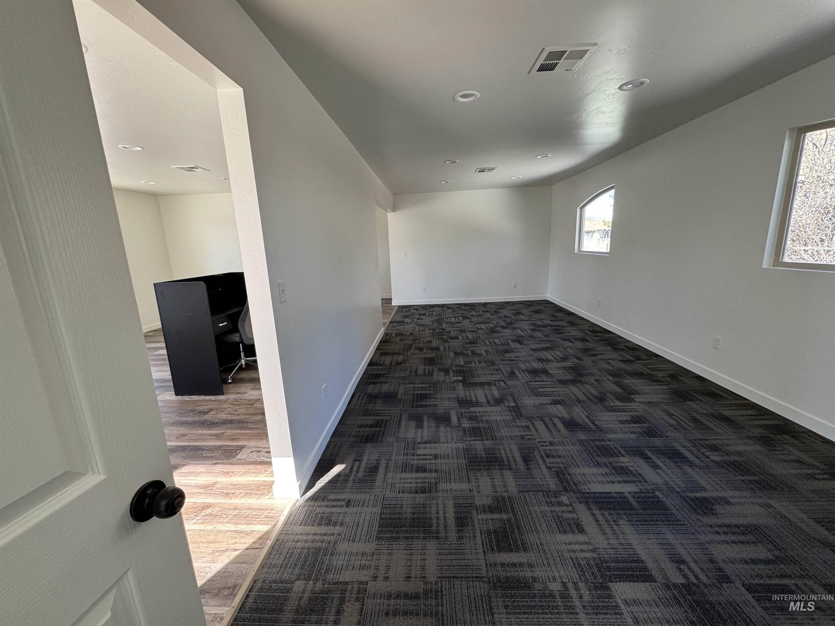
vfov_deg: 85.7
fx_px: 338
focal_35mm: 14
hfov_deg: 102.1
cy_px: 313
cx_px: 418
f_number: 2.2
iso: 125
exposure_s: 1/99
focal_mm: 2.22
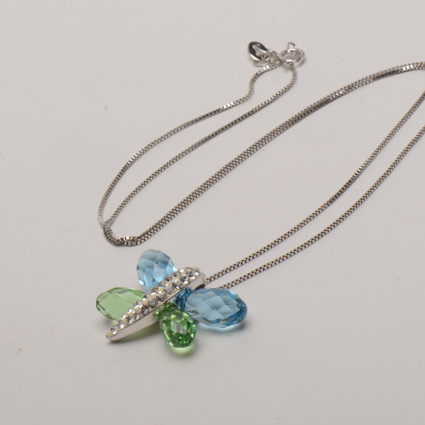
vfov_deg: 10.7
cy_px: 212
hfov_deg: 10.7
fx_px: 2273
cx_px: 265
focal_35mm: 164
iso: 100
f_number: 29
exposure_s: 1/160
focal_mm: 85
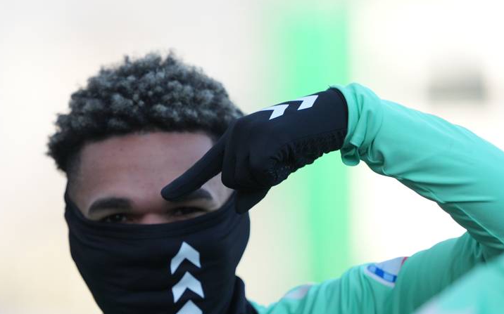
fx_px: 11260
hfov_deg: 2.6
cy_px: 325
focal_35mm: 820
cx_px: 60
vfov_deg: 1.6
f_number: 2.8
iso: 640
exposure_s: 1/1000
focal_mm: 300
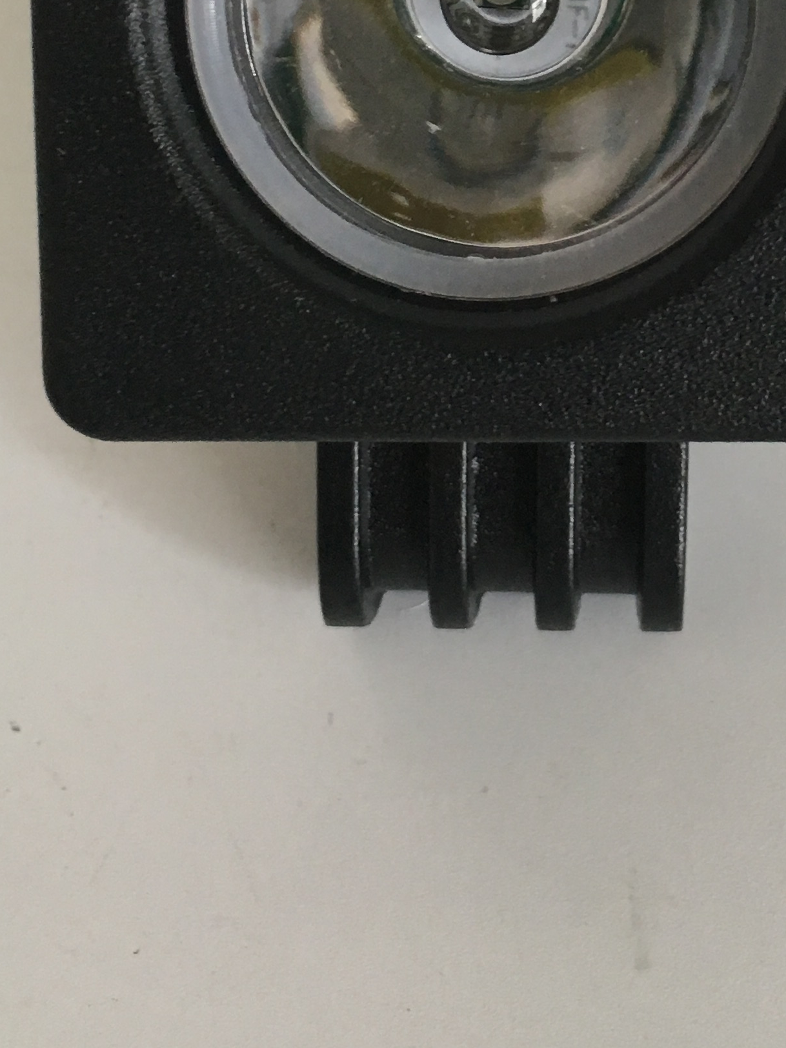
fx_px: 2180
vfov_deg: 26.0
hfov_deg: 20.3
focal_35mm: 72
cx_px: 607
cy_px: 68
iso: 125
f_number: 2.2
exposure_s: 1/33
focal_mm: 4.15
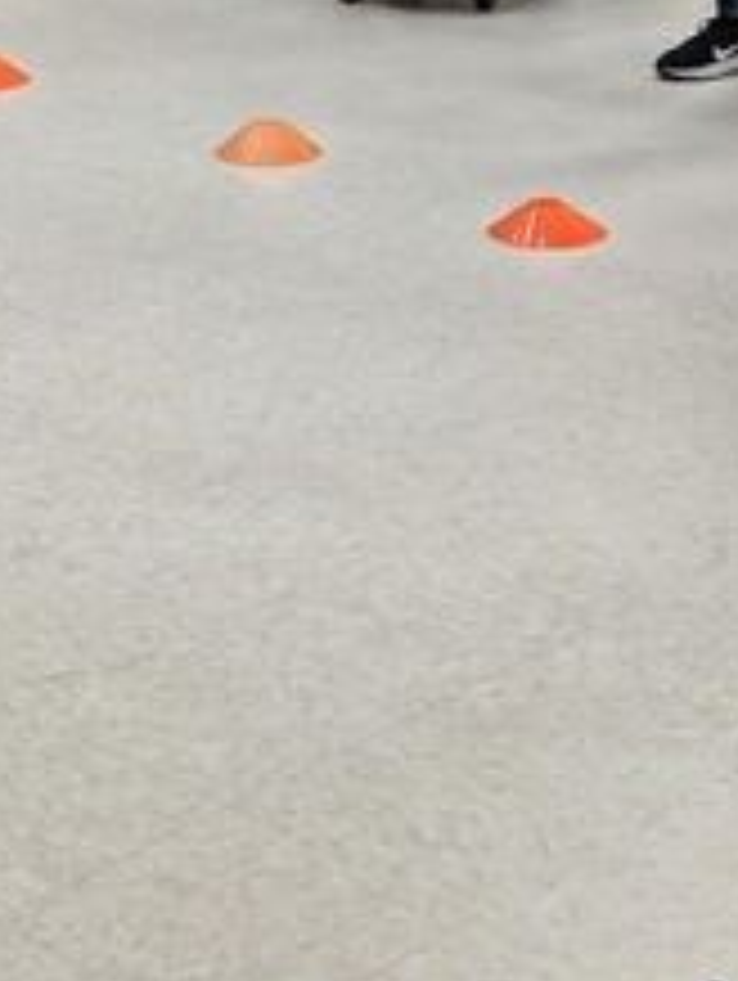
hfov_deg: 13.6
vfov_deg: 17.2
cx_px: 45
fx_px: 3064
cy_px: -270
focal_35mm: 108
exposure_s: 1/63
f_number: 1.7
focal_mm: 6.3
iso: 64
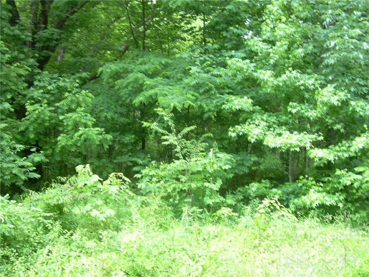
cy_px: 138
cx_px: 184
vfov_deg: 37.7
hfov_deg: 49.0
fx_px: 405
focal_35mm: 38
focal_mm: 6.3
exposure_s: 1/35.6
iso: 50
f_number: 2.8
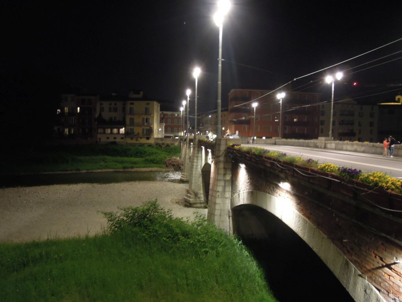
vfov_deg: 56.8
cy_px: 151
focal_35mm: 24
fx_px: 279
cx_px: 201
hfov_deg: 71.6
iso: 640
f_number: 2.5
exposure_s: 1/8
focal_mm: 4.3
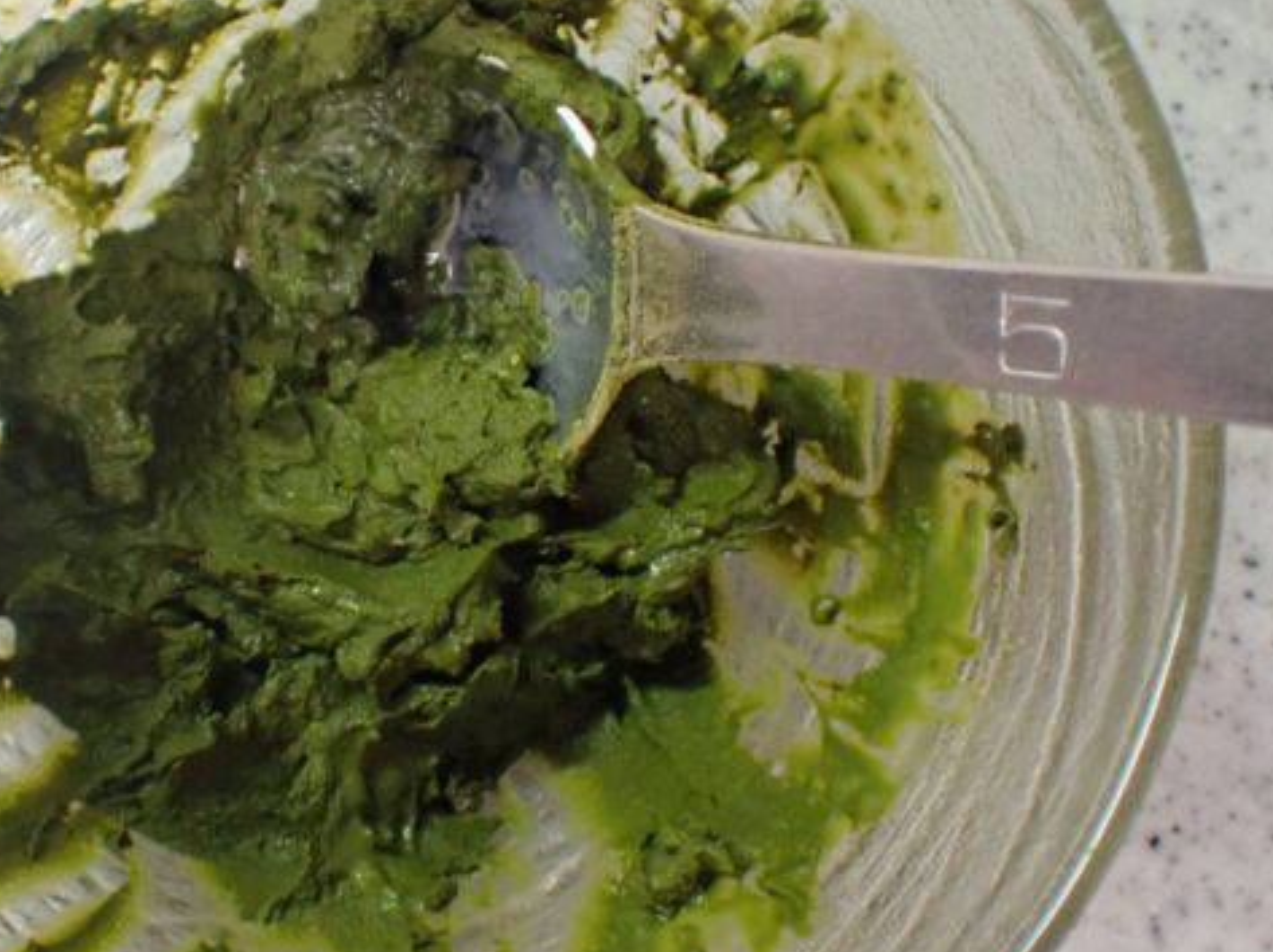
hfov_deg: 29.6
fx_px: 2389
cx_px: 388
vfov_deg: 22.5
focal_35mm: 65
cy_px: 422
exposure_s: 1/40
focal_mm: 5.4
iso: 800
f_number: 2.3
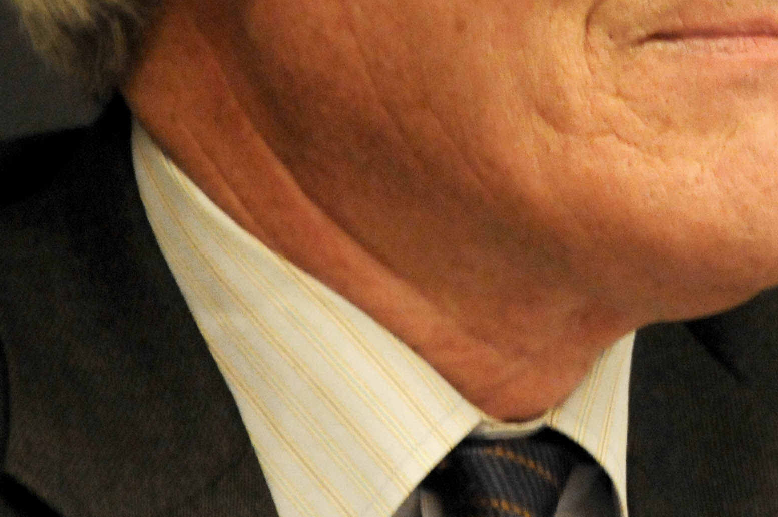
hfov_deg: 4.0
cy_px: -57
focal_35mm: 517
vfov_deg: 2.6
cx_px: 733
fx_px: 11167
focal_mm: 125
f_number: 5.6
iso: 3200
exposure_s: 1/30
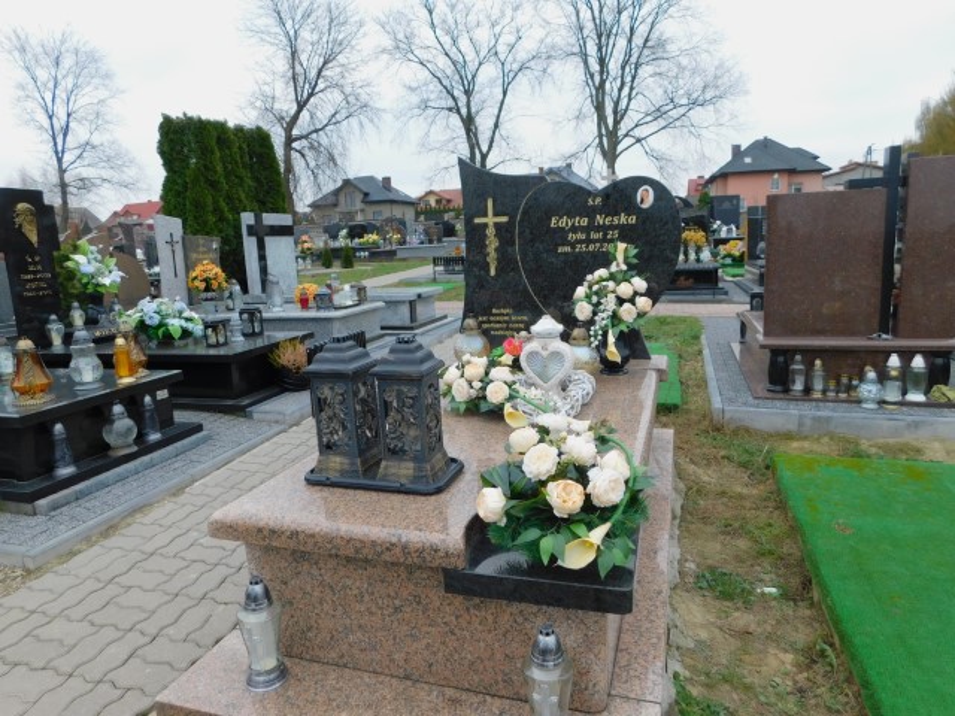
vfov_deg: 58.9
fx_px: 635
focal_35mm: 23
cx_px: 478
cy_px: 358
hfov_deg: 73.9
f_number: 3
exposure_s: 1/160
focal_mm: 4
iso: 125
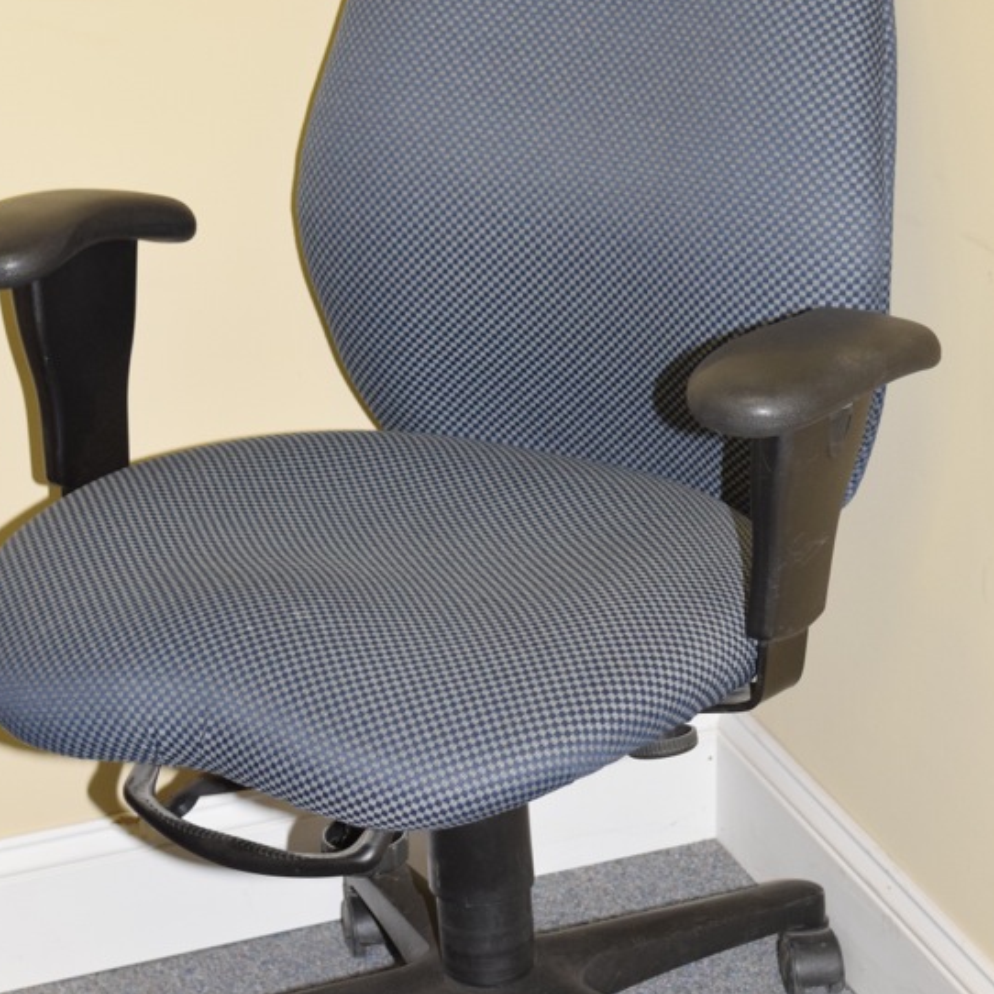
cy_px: 567
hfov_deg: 15.4
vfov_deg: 15.4
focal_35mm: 113
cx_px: 496
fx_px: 3671
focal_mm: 48
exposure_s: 1/100
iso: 800
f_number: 5.3
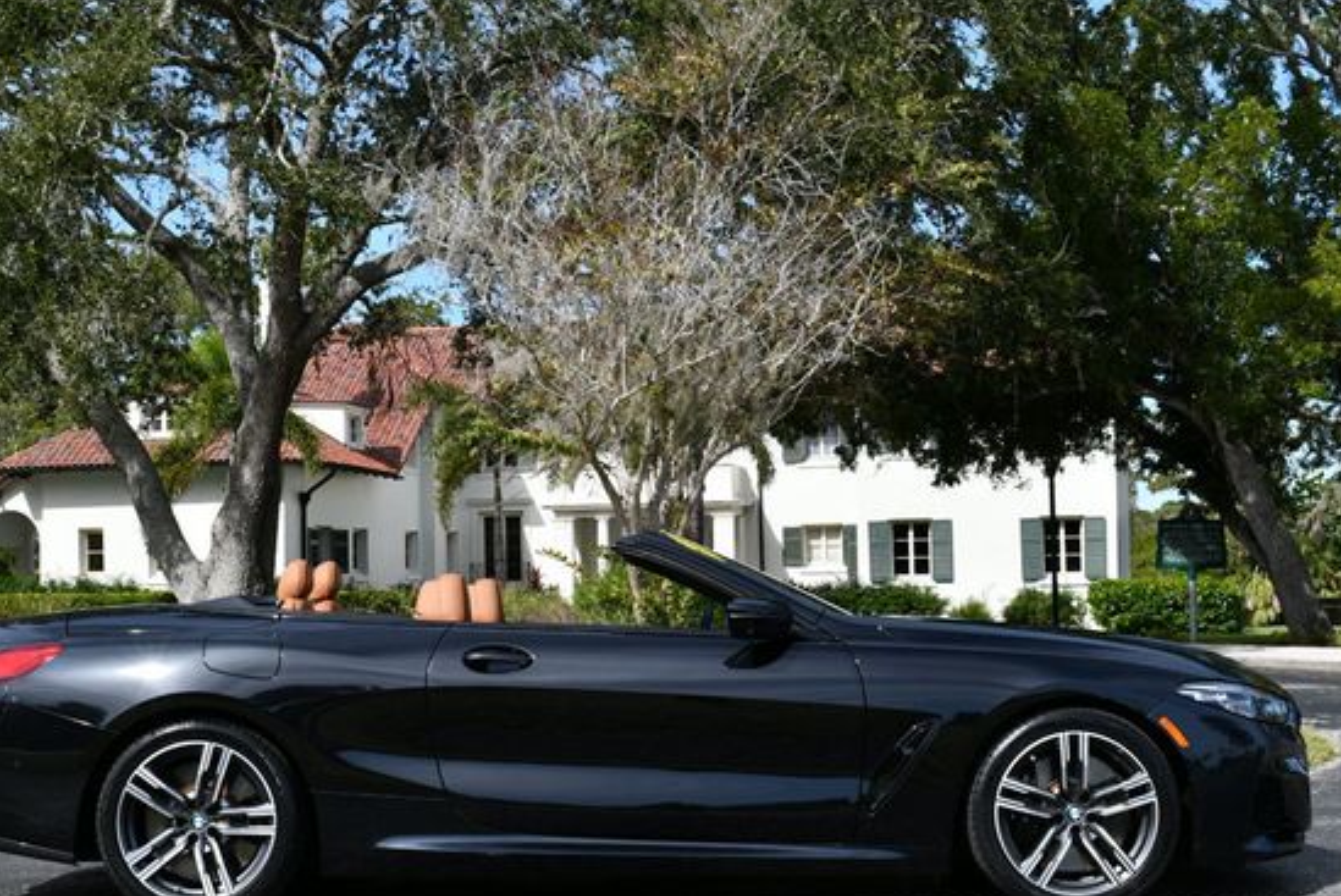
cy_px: 496
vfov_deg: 24.2
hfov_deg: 35.6
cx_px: 620
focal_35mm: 56
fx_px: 2088
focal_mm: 24
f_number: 8
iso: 100
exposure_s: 1/250
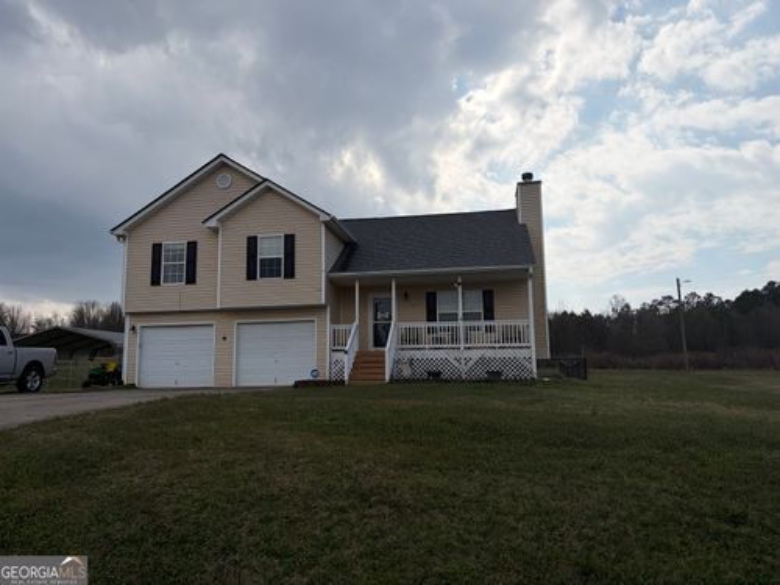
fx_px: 586
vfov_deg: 53.1
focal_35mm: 26
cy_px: 292
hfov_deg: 67.3
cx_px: 390
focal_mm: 5.96
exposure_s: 1/7813
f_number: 1.6
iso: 50
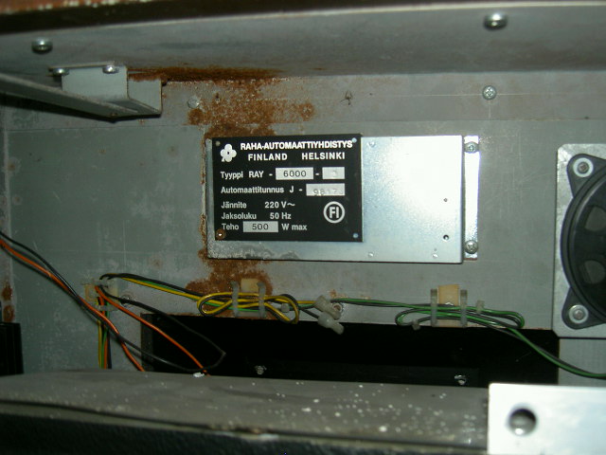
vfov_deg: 36.8
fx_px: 683
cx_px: 303
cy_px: 228
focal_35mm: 39
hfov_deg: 47.9
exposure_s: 1/59.5
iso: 100
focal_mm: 8
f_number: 2.8
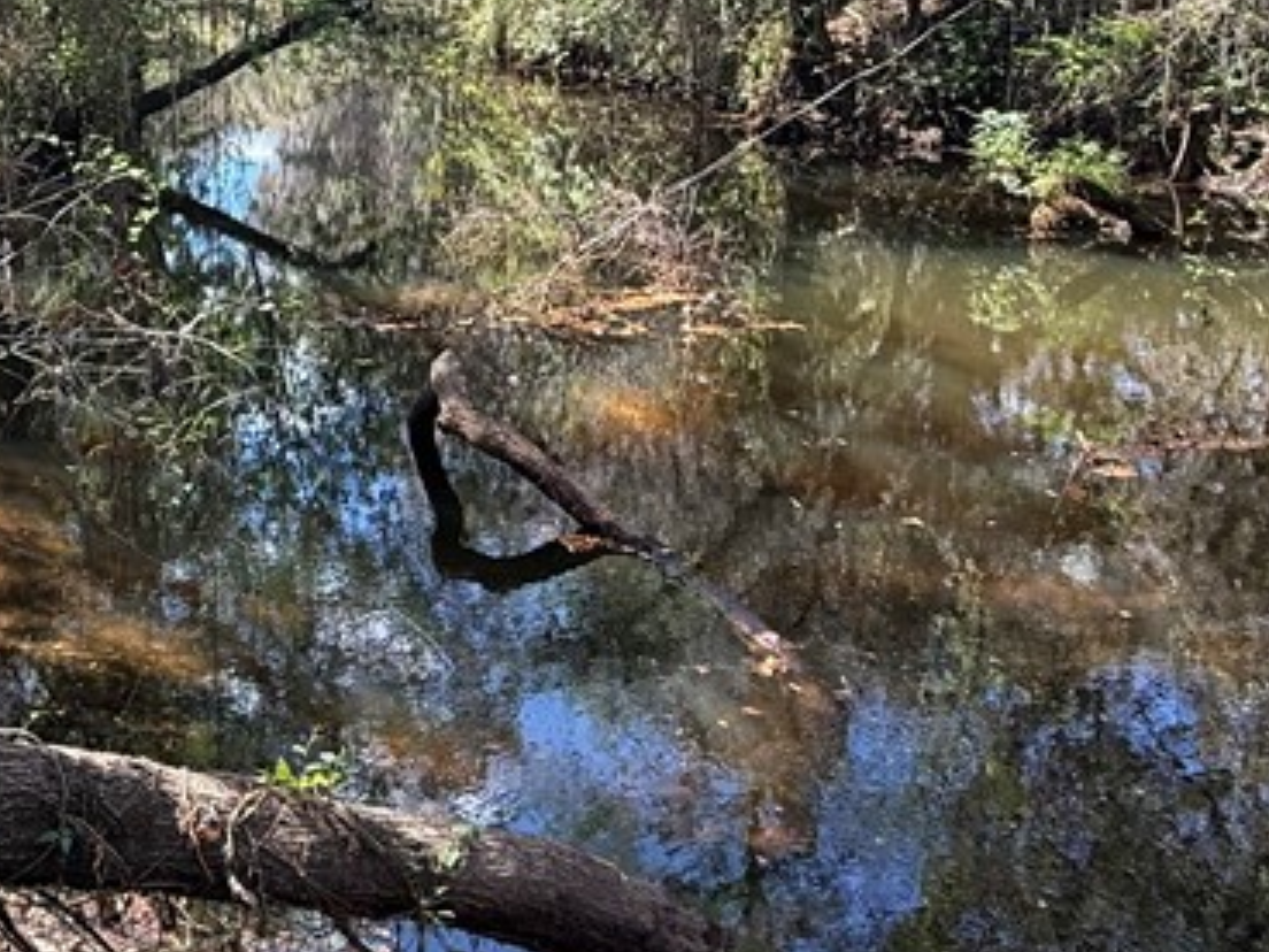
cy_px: 166
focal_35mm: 39
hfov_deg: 45.7
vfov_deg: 35.4
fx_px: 1430
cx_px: 279
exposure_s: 1/217
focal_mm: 2.22
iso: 64
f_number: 2.2
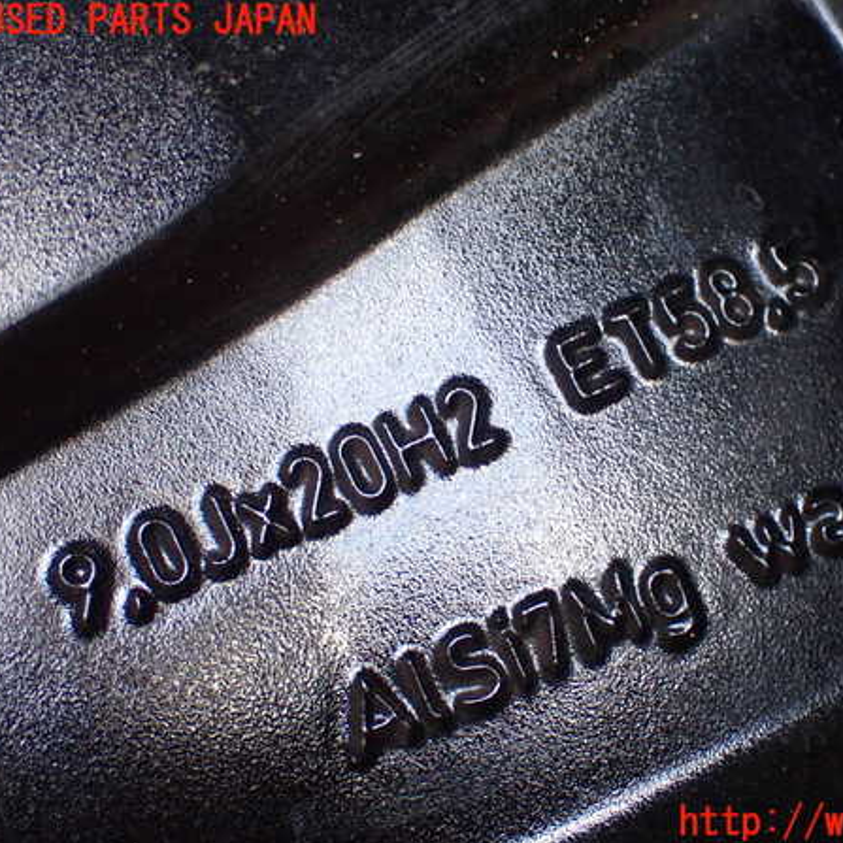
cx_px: 539
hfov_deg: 26.8
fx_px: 1763
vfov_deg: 26.9
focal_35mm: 64
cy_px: 422
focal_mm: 9.65
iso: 800
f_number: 3.3
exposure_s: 1/160
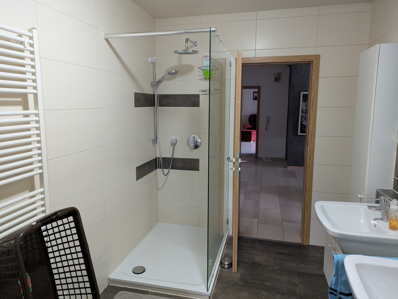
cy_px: 150
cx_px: 199
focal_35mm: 25
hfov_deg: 69.4
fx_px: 288
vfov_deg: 54.9
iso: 356
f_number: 1.89
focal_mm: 5.43
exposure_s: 1/25
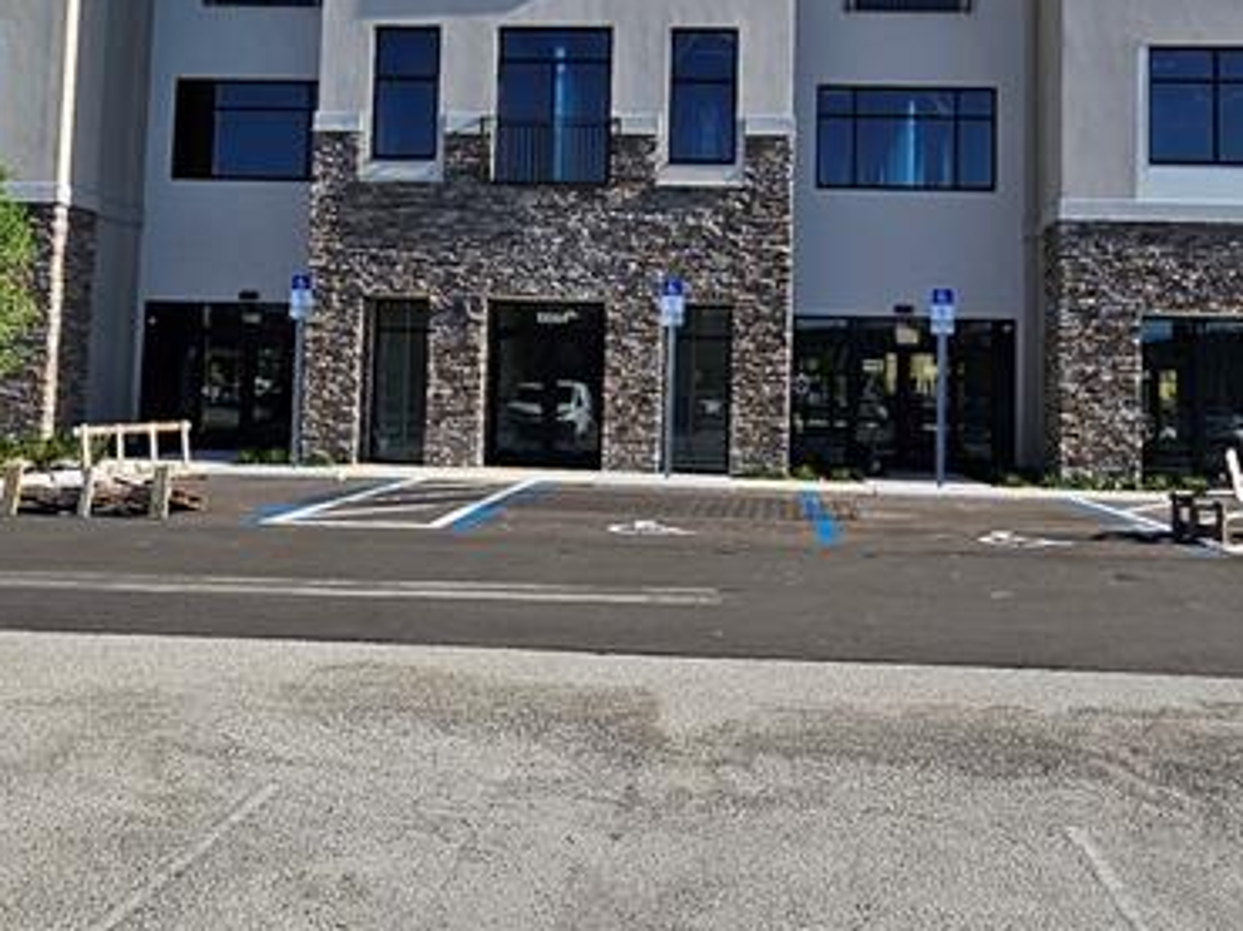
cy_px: 289
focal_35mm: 36
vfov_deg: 39.0
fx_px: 1292
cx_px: 722
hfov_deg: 51.2
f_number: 2.2
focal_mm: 1.74
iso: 32
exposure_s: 1/1205
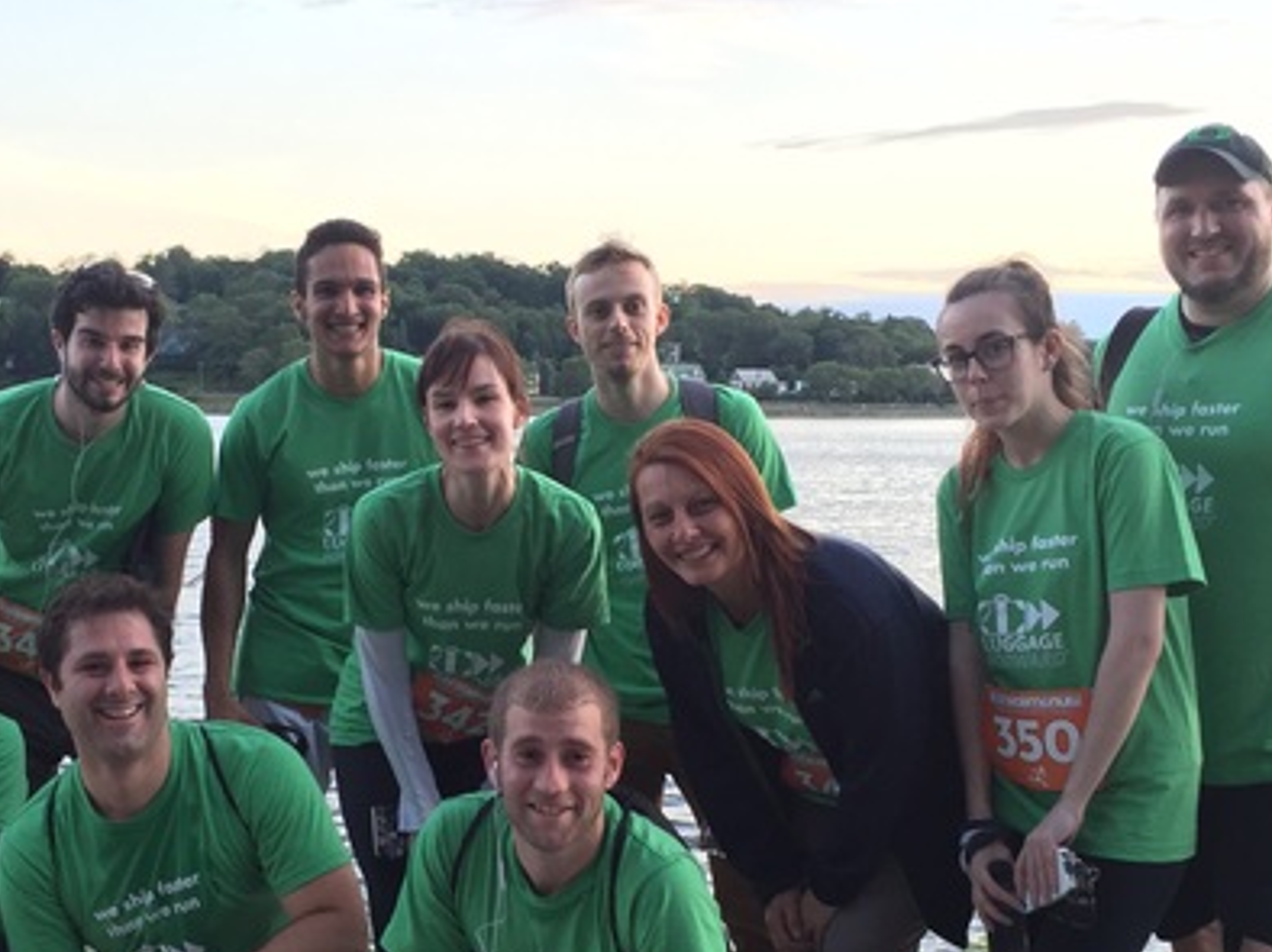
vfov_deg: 27.4
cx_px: 481
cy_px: 578
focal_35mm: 53
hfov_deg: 36.0
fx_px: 1946
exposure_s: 1/30
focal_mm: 4.15
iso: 40
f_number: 2.2
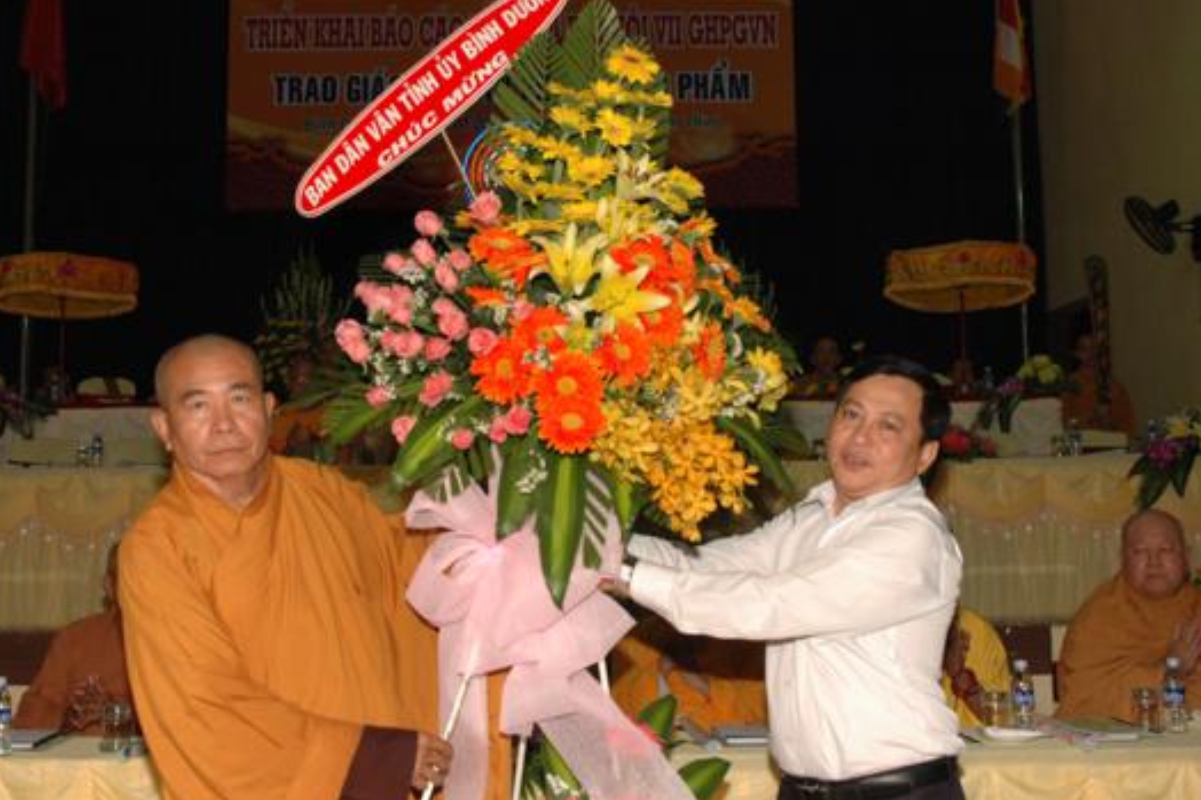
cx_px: 525
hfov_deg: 44.4
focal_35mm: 44
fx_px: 1467
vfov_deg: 30.5
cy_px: 395
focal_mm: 24
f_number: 8
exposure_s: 1/80
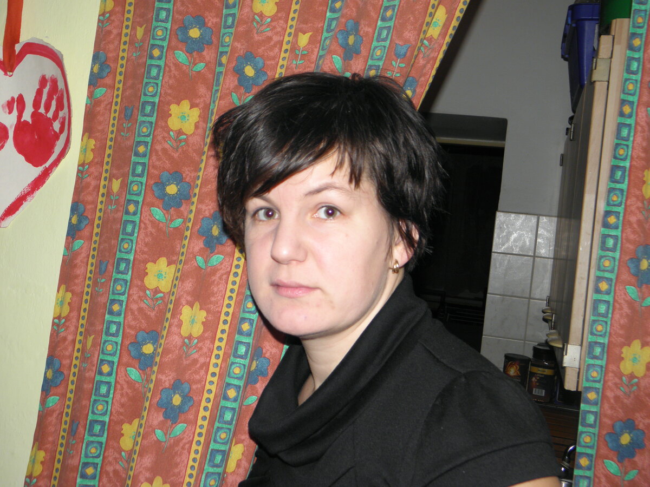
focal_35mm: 41
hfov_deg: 45.8
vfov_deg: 35.1
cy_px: 244
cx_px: 325
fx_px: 770
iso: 100
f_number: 3.8
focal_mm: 7.5
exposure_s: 1/100
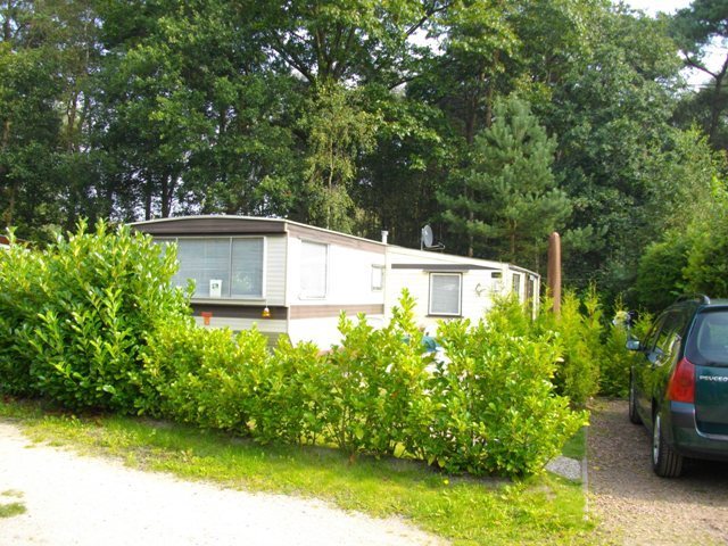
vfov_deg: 44.2
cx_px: 364
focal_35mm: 32
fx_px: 673
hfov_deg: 56.8
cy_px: 273
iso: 100
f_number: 2.9
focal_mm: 5.7
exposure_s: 1/320
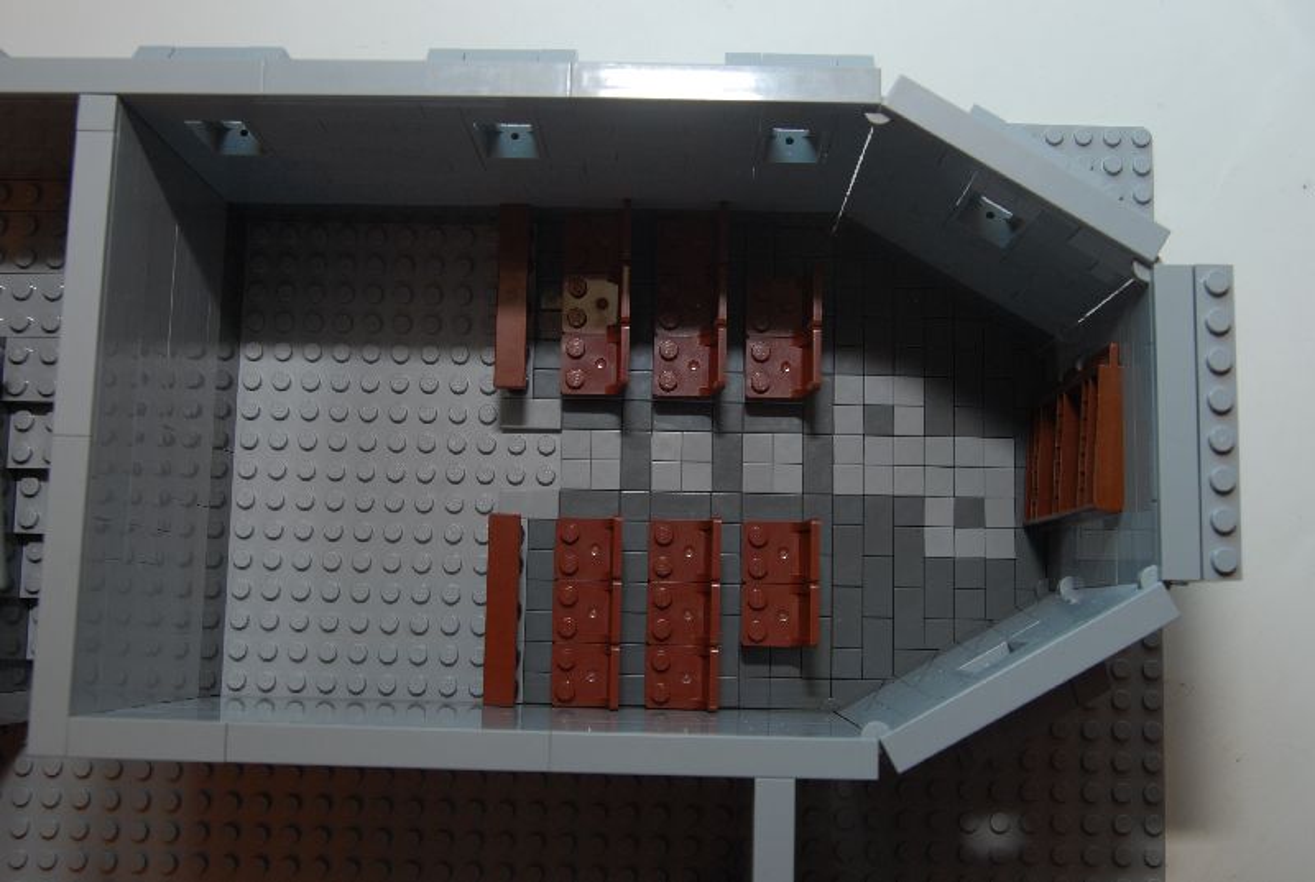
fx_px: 1537
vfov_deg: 32.0
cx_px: 658
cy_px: 441
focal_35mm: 42
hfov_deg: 46.3
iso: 200
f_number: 9
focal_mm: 28
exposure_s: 1/60
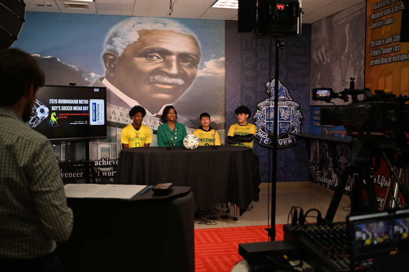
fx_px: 431
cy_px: 136
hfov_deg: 50.7
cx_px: 204
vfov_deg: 35.0
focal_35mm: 38
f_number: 4
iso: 3600
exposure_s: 1/500
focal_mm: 38
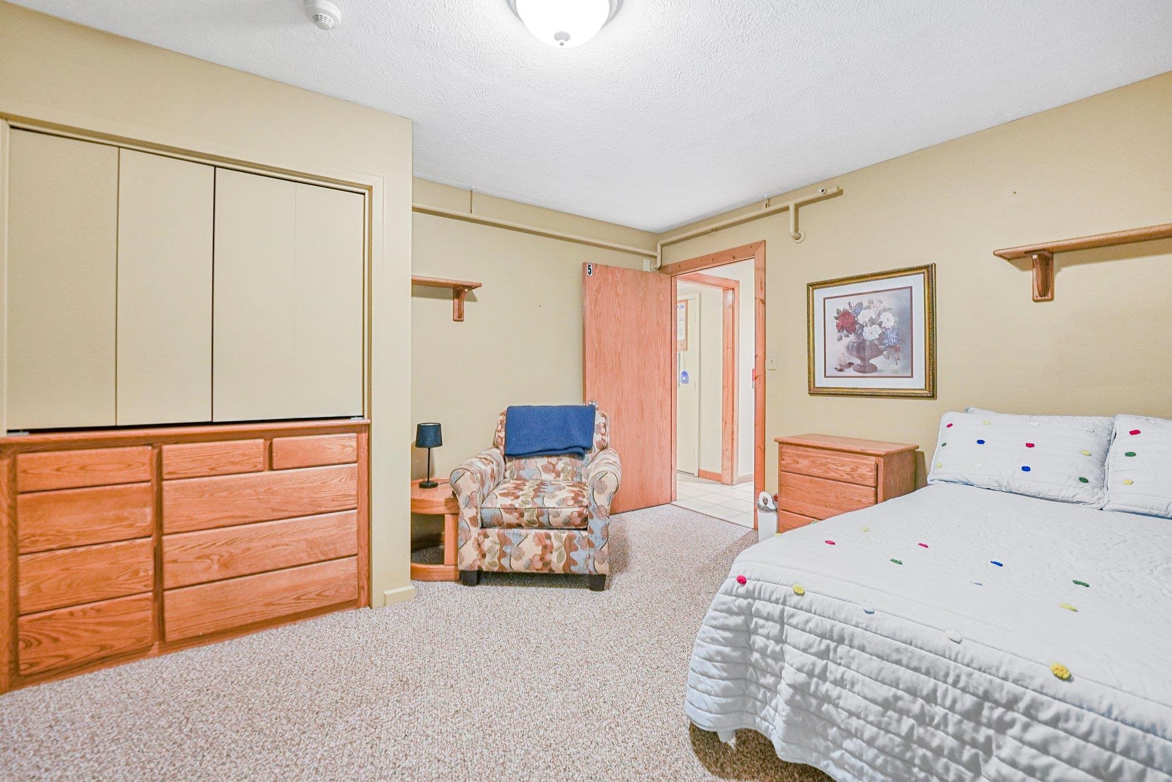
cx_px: 586
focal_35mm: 14
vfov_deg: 81.3
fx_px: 456
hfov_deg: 104.2
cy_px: 391
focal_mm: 14
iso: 2500
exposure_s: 1/125
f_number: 3.2
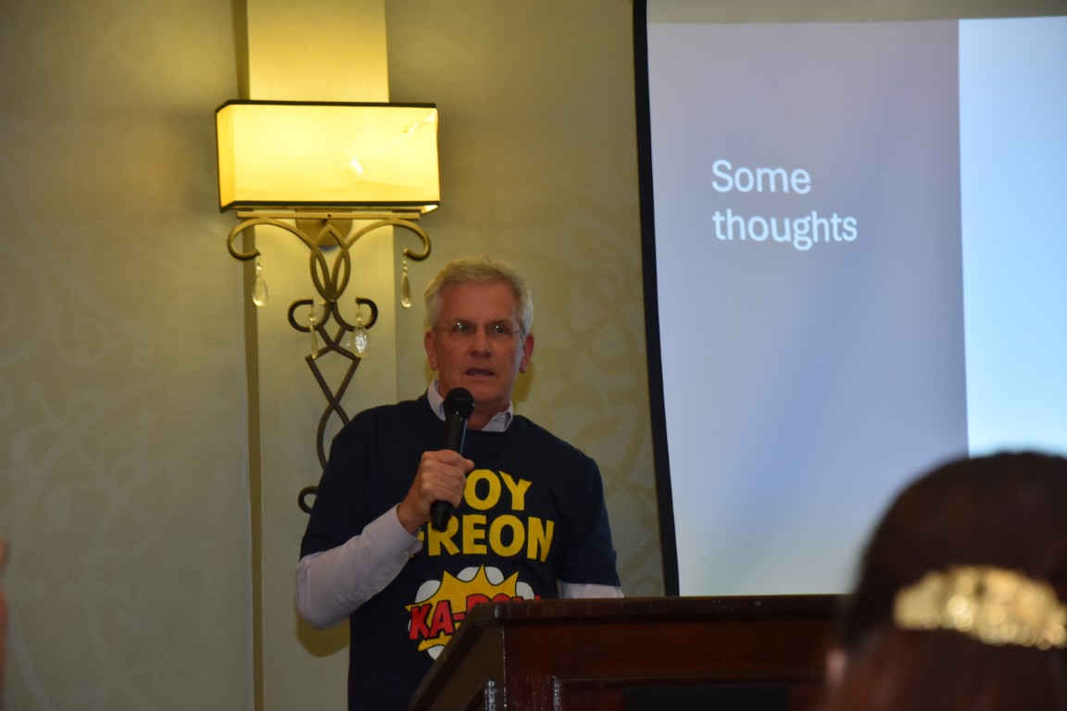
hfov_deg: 17.1
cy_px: 356
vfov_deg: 11.4
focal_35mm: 120
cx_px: 534
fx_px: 3556
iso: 800
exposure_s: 1/100
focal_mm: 80
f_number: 5.3
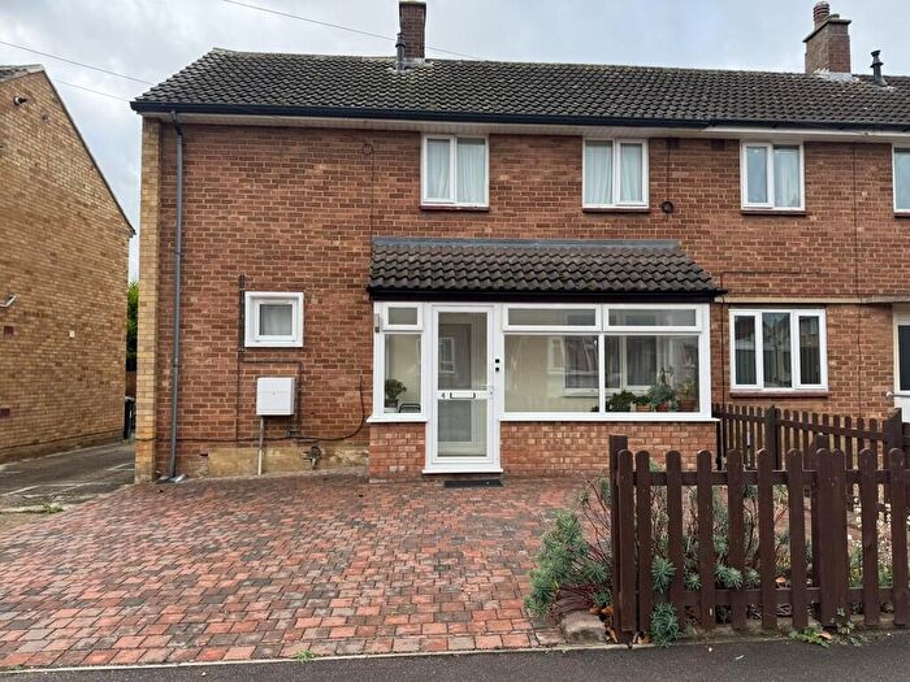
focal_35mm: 24
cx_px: 455
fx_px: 631
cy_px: 341
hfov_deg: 71.6
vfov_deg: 56.8
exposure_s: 1/723
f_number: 1.78
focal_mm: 6.76
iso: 80
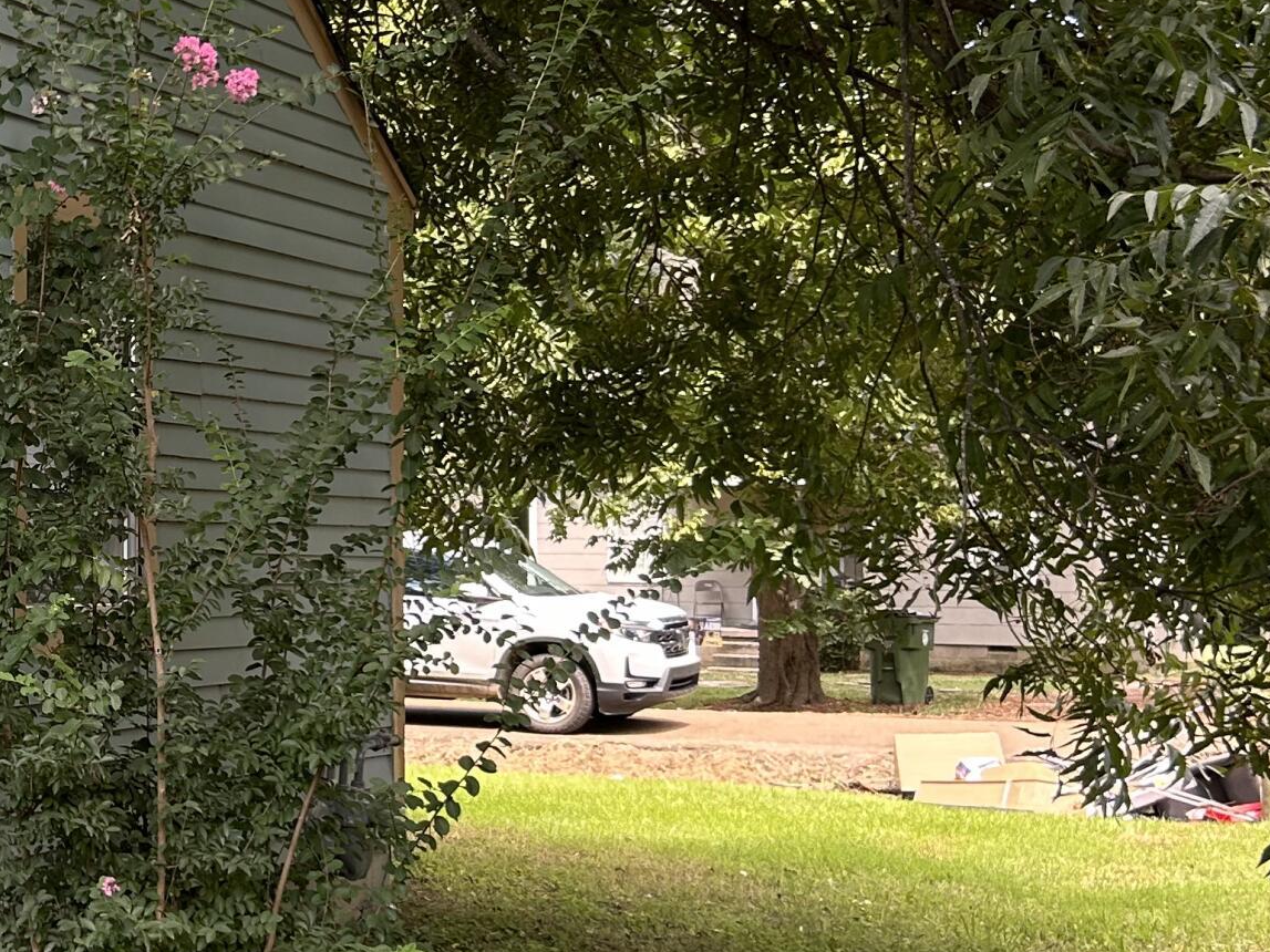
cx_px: -42
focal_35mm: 68
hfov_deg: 26.8
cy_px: 490
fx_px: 2495
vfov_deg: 21.6
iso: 40
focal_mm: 5.7
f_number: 1.5
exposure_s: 1/212
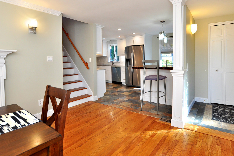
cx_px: 127
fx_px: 123
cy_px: 60
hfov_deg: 86.8
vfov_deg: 63.7
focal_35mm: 19
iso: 200
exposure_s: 1/25
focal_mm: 10
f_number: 5
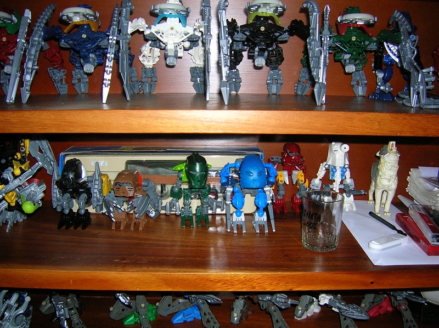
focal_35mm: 34
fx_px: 431
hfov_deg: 54.0
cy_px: 164
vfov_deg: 41.7
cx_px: 220
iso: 50
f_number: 2.9
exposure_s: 1/60.1
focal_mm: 5.7
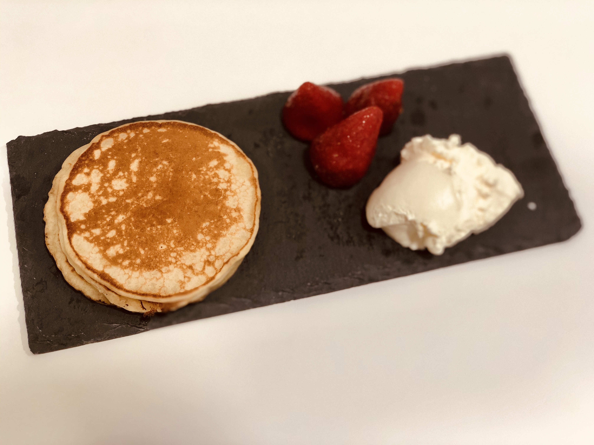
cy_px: 222
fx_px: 892
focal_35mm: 52
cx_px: 297
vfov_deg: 28.0
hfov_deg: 36.8
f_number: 2.4
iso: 64
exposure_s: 1/50
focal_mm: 6
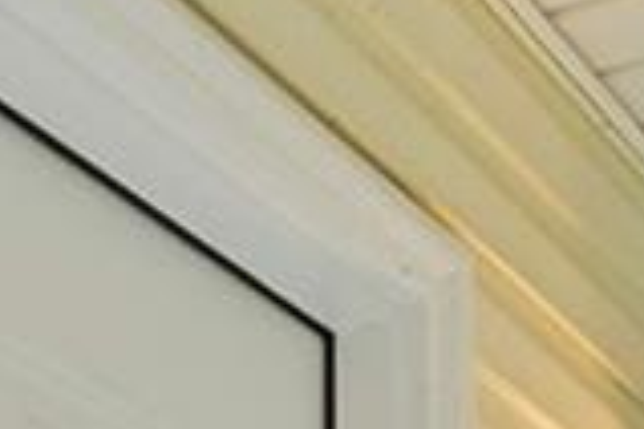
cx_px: 514
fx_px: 1679
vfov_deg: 11.3
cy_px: 1133
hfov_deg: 21.4
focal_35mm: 94
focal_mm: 14.6
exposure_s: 1/80
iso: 320
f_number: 8
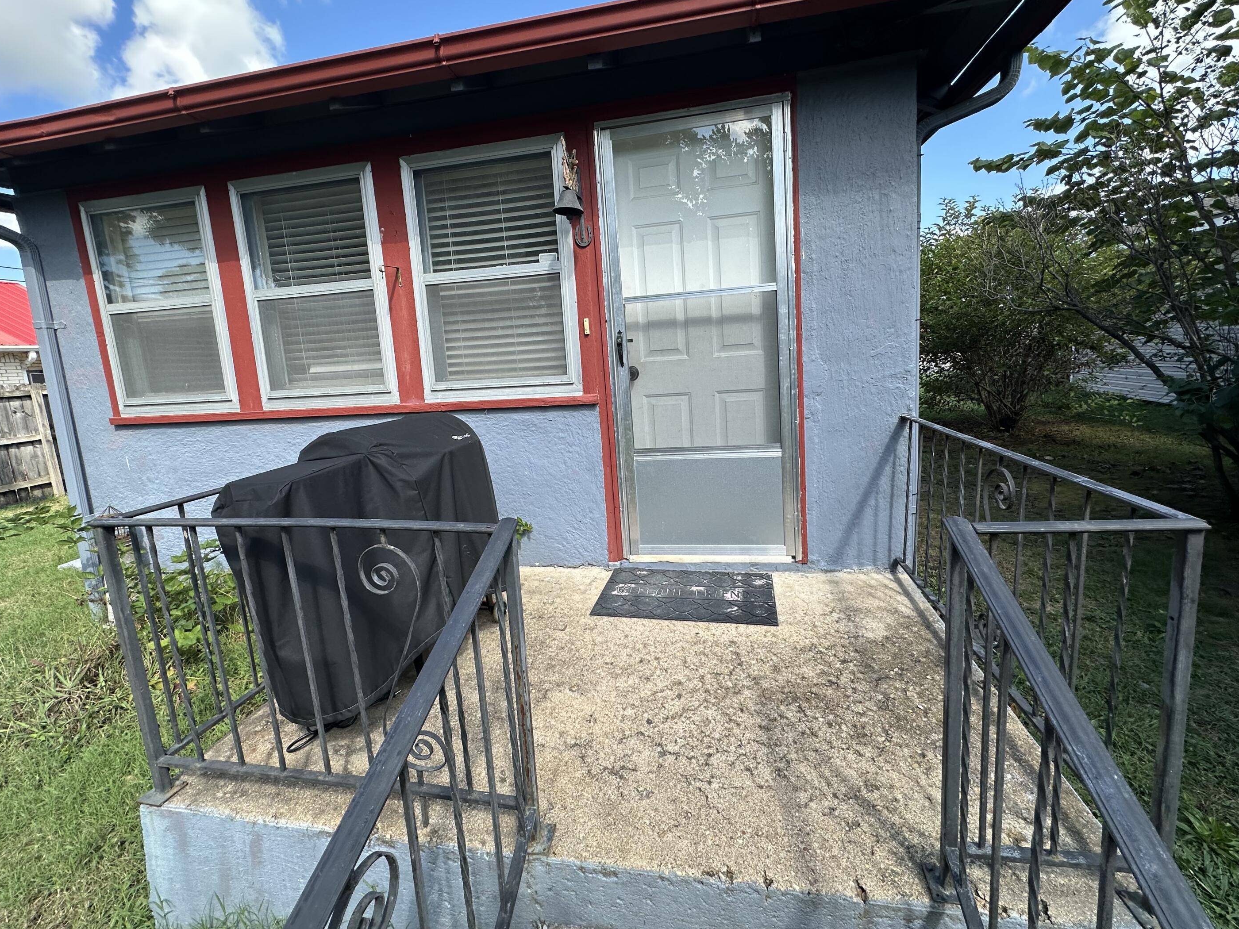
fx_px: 537
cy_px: 433
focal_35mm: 15
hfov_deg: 98.2
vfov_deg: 81.6
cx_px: 623
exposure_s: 1/575
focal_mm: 2.22
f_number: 2.2
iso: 40
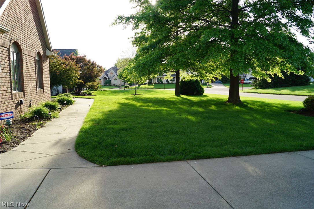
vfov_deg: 47.9
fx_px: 235
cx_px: 157
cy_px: 104
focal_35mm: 27
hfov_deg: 67.4
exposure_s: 1/100
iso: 100
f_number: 6.3
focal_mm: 18
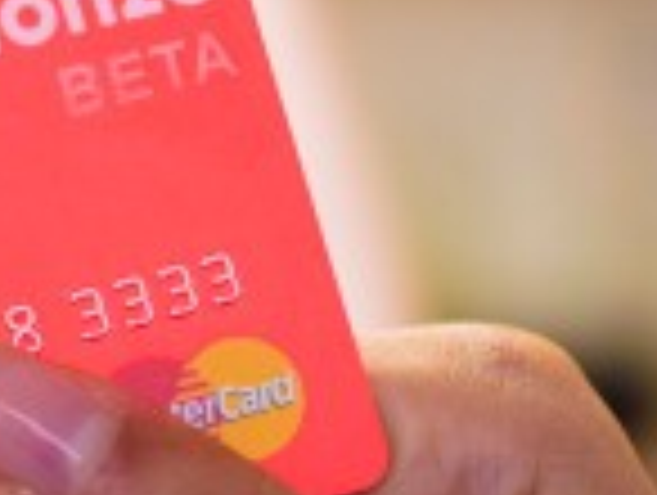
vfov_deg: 8.2
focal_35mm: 182
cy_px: 277
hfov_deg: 10.7
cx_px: -88
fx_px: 3460
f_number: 1.8
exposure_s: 1/200
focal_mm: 25
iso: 800
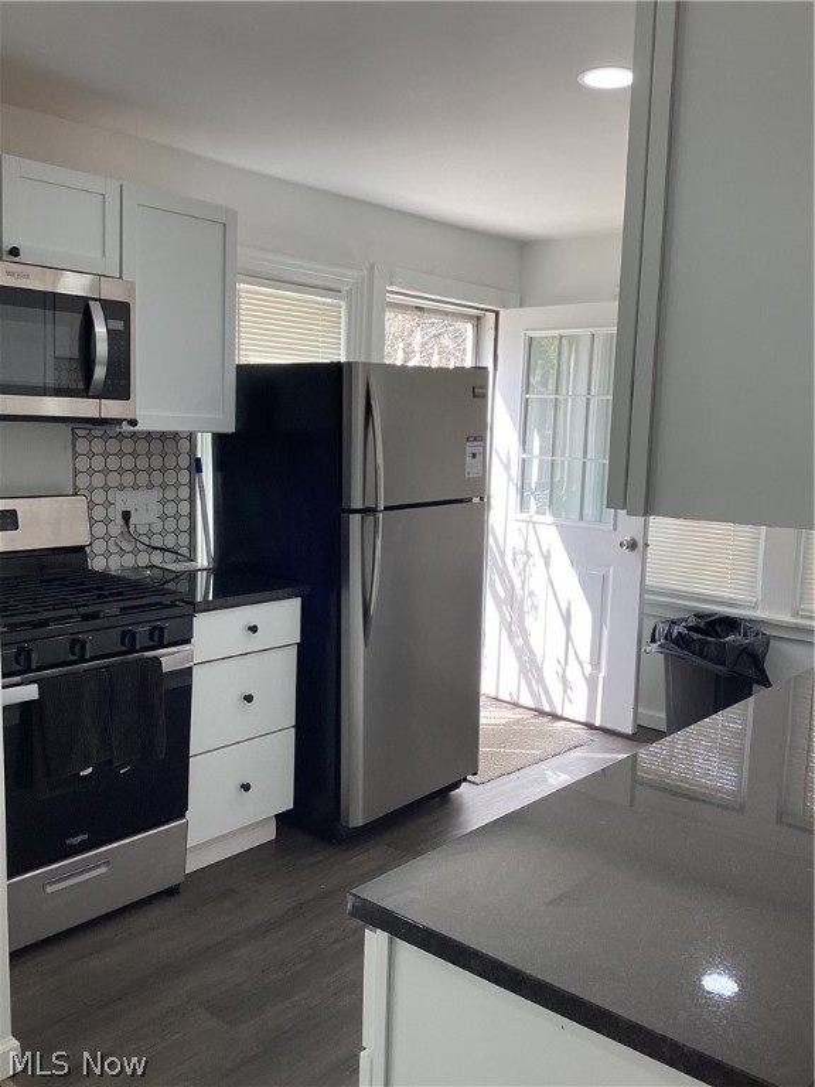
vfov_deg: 58.4
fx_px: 973
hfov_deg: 45.4
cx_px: 408
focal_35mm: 31
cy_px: 544
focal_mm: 3.3
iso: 50
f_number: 2.4
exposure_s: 1/120
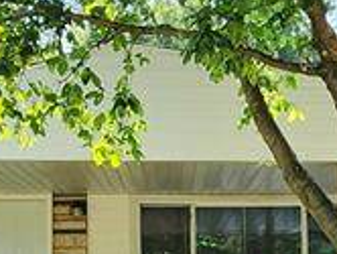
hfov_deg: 24.2
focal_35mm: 80
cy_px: 313
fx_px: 780
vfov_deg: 17.5
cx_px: 229
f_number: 2.2
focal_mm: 2.2
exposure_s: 1/481
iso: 50
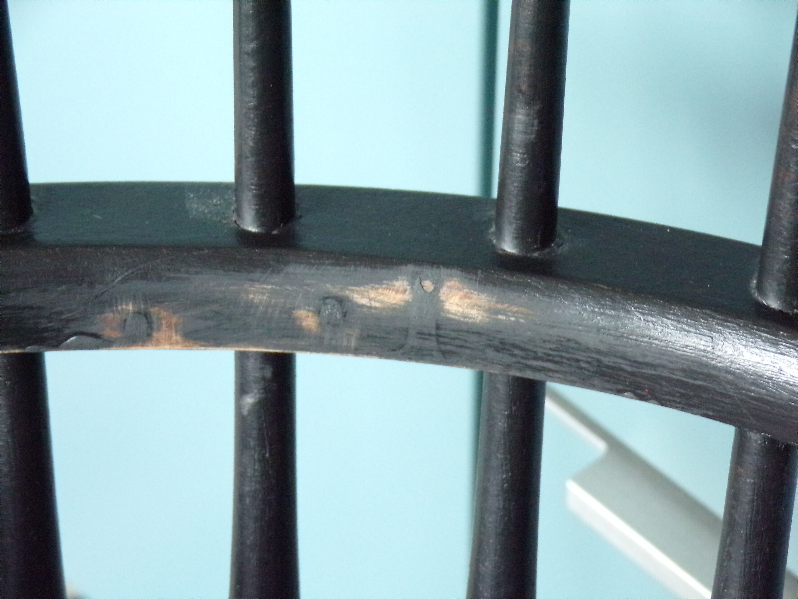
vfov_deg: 11.3
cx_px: 399
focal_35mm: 131
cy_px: 300
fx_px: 3020
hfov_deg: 15.1
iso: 800
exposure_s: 1/34
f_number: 4.4
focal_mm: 23.5
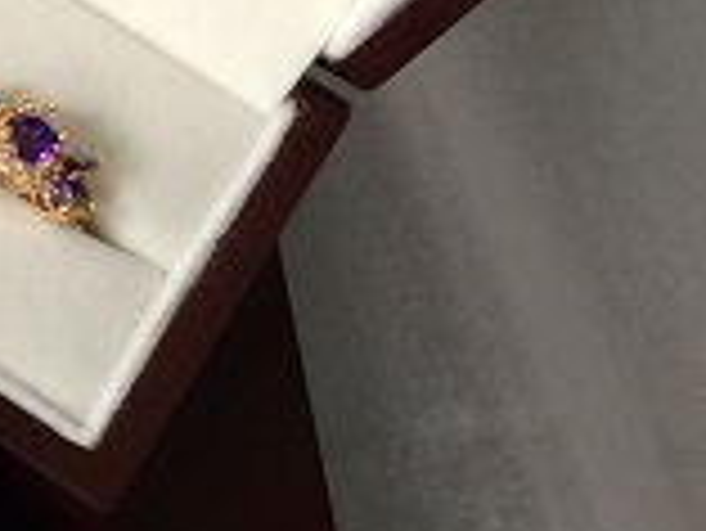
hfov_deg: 11.4
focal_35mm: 148
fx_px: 3021
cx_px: -908
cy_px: -36
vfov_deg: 9.9
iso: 40
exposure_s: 1/30
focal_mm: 4.15
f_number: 2.2
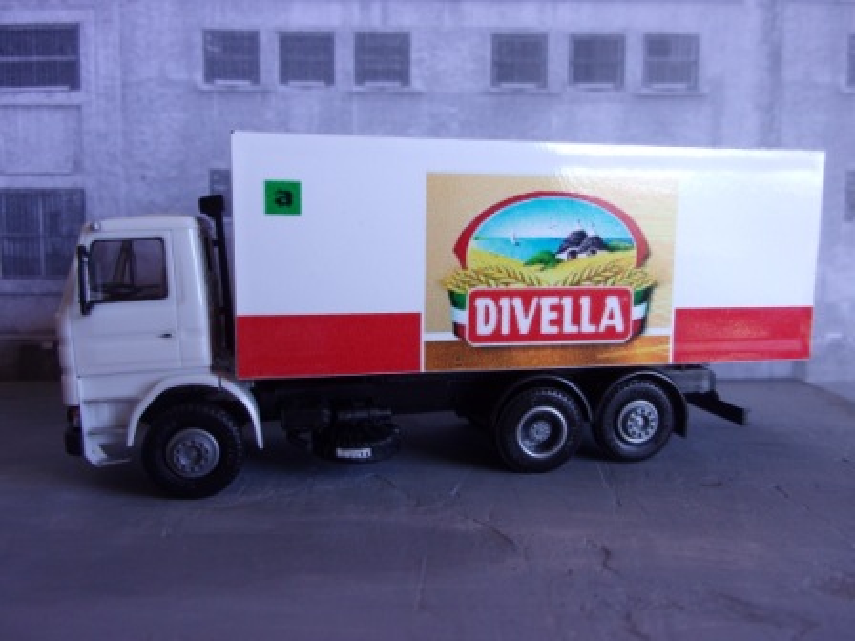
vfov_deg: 49.7
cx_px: 428
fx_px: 692
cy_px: 320
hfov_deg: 63.4
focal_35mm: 28
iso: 80
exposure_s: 1/56
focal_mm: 5.1
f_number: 3.9
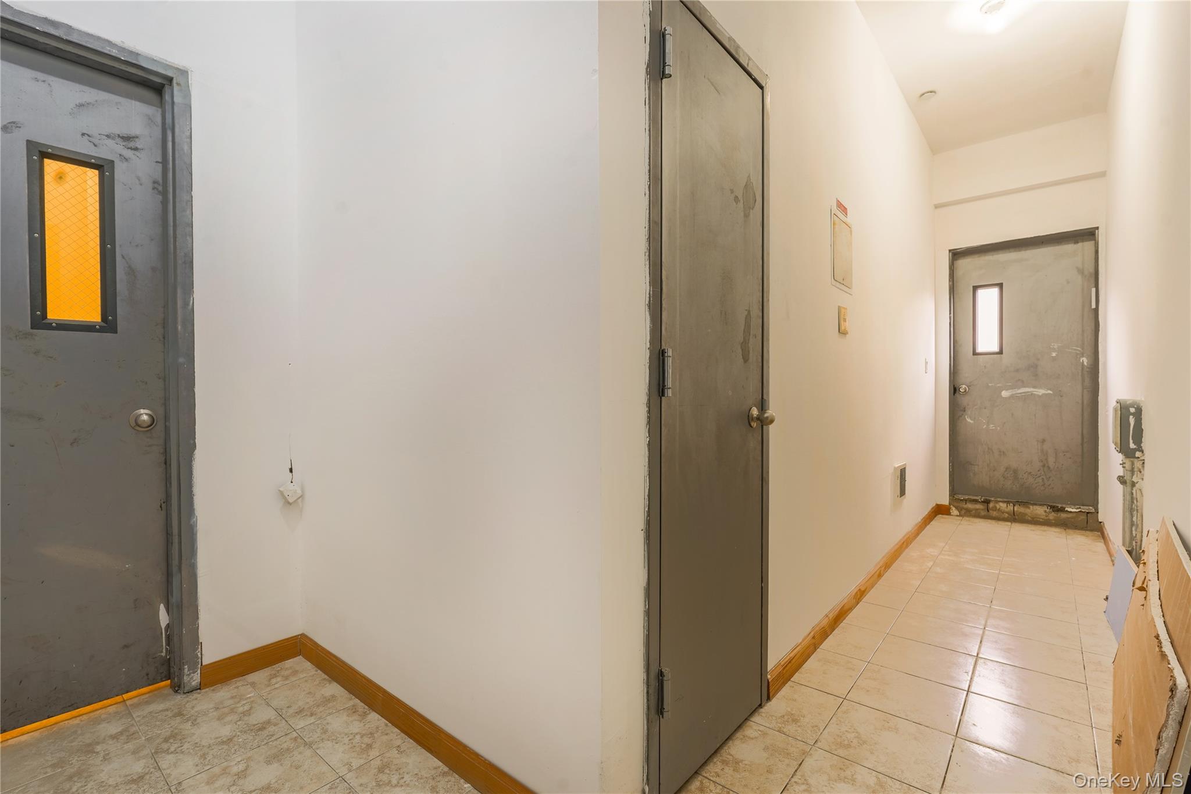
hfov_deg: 96.7
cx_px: 596
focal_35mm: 16
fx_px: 529
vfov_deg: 73.7
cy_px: 397
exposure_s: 1/20
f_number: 8
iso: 100
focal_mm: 16
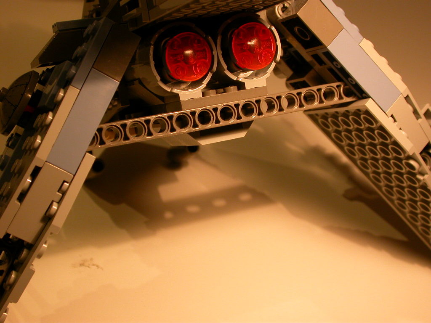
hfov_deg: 27.8
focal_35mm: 70
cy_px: 162
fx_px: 872
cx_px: 216
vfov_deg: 21.0
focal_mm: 14.6
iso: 100
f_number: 3.8
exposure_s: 1/96.6
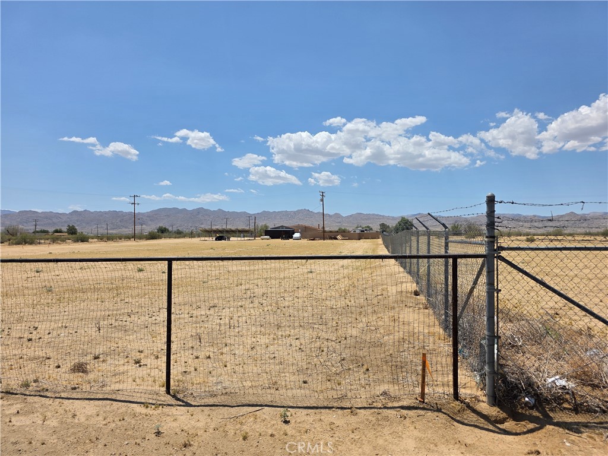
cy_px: 228
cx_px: 304
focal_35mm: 23
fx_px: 404
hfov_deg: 73.9
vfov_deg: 58.9
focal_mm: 6.3
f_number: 1.7
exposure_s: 1/7944
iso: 50
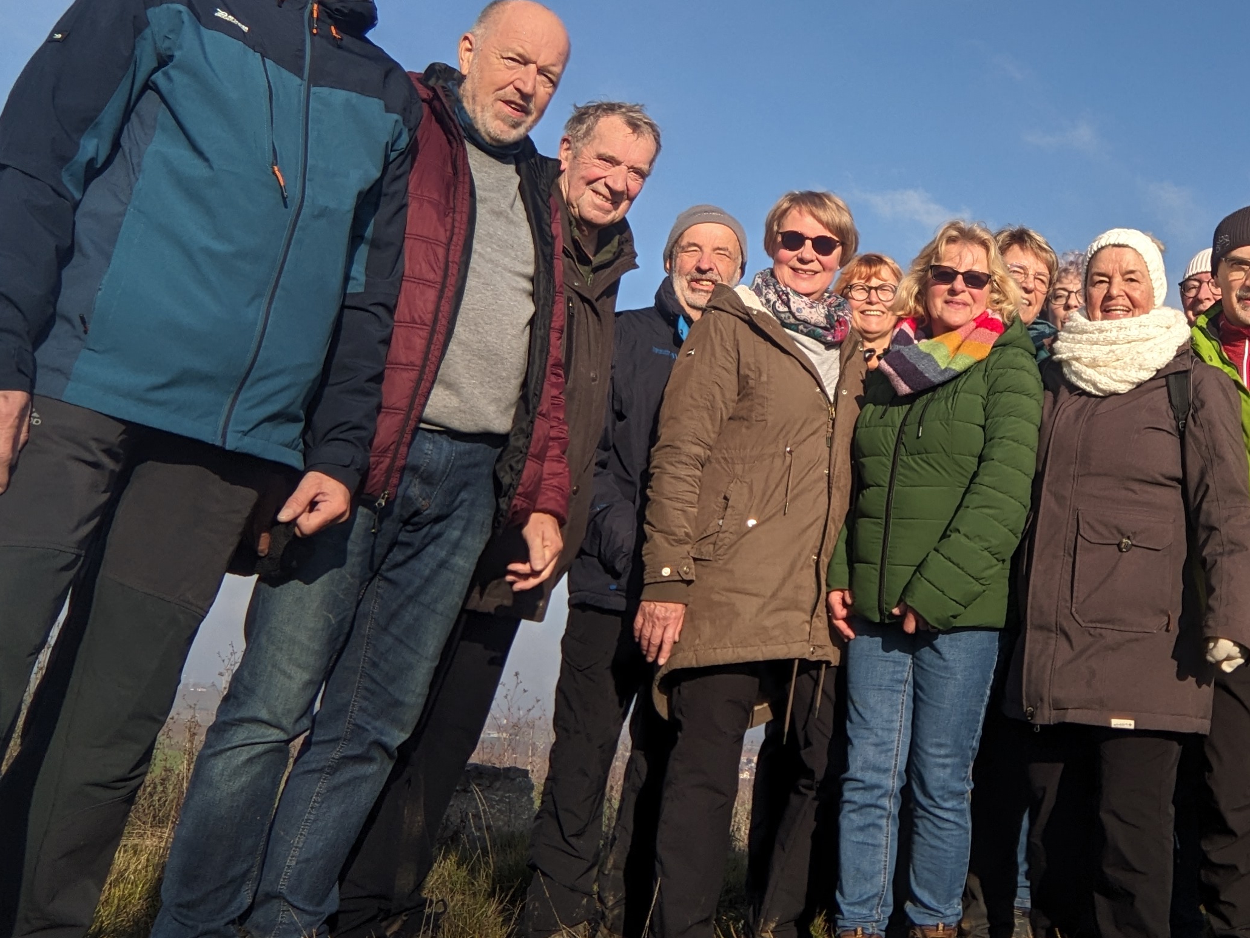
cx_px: 979
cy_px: 296
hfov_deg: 46.7
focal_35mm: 38
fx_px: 1372
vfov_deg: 37.2
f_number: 2
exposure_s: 1/1972
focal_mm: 2.51
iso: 36
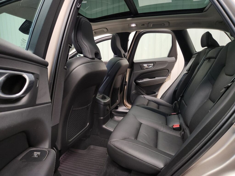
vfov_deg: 58.9
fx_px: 156
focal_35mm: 23
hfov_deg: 73.9
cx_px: 118
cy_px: 88
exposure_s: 1/100
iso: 400
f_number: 1.8
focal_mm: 5.4
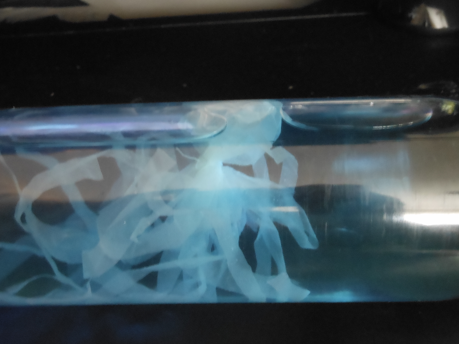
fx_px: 517
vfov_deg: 36.8
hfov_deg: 47.8
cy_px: 178
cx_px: 213
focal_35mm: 39
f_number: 4
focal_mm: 5.9
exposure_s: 1/2.5
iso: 800
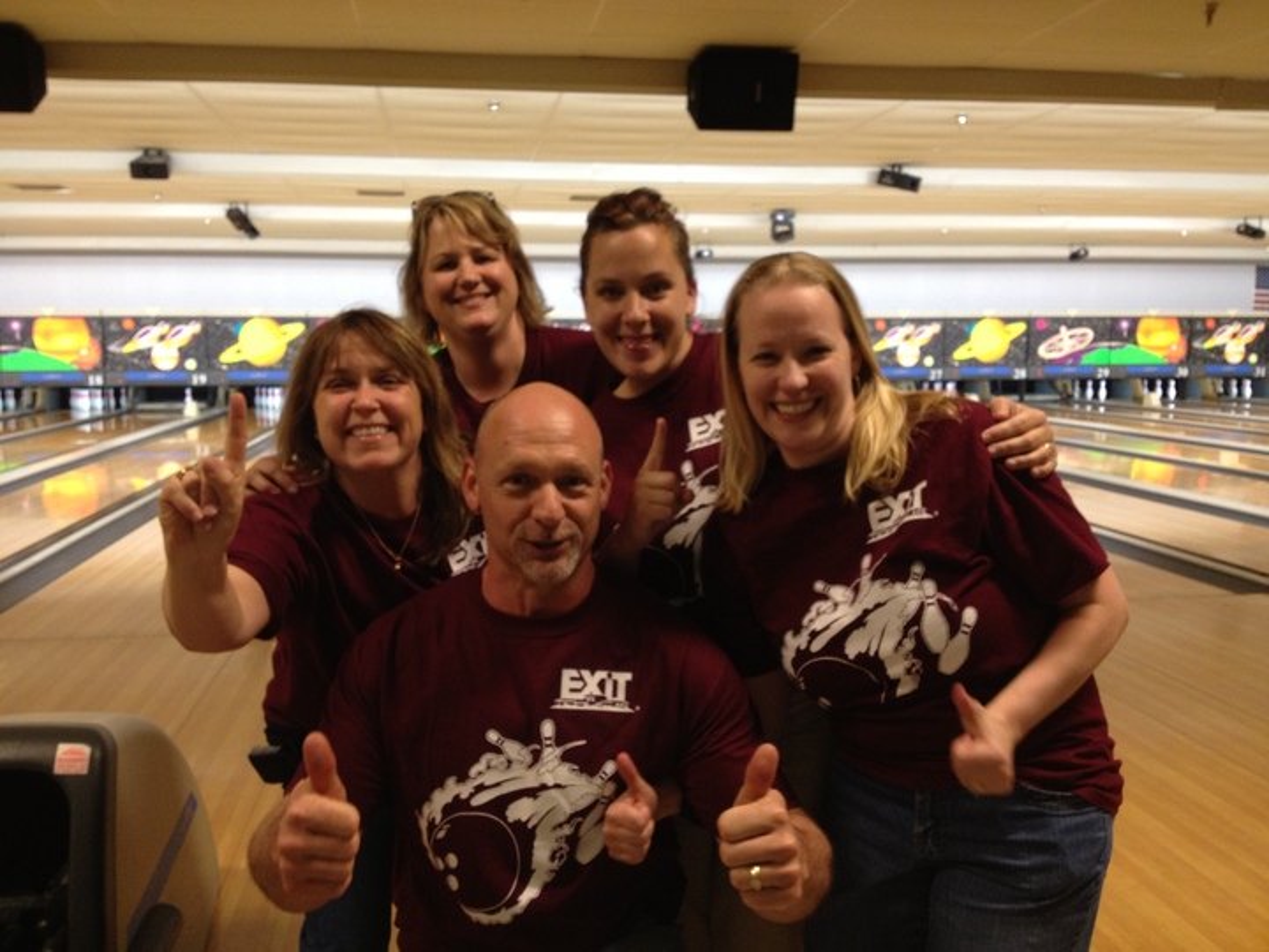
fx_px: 1283
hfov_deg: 52.6
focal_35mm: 35
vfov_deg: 40.7
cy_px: 476
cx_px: 634
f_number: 2.4
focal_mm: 4.28
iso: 125
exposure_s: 1/20
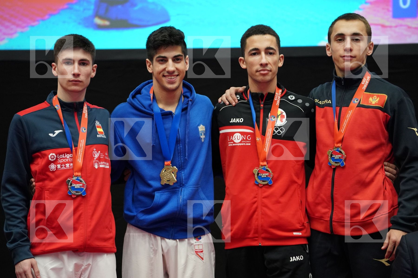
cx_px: 209
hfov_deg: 11.2
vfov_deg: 7.5
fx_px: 2136
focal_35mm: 184
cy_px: 139
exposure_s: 1/1000
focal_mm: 184
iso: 4000
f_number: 2.8
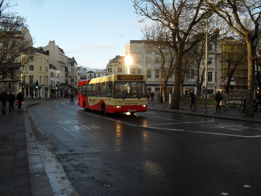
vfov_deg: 40.7
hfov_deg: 52.6
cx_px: 130
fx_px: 264
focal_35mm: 35
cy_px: 98
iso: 100
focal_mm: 6.3
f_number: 3.2
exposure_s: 1/350
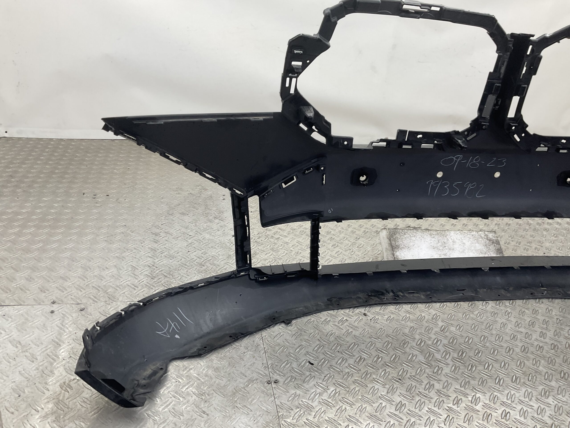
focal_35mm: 29
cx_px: 285
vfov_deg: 48.2
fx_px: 478
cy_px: 214
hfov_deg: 61.7
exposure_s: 1/120
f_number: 1.8
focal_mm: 3
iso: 32
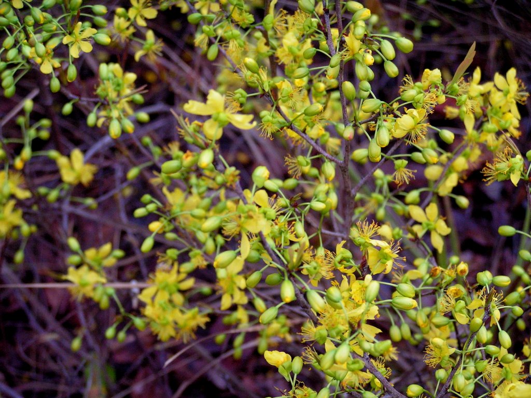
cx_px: 266
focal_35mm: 118
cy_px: 199
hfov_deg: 16.7
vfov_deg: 12.6
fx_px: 1810
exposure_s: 1/50
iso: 200
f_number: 3.2
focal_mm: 19.6
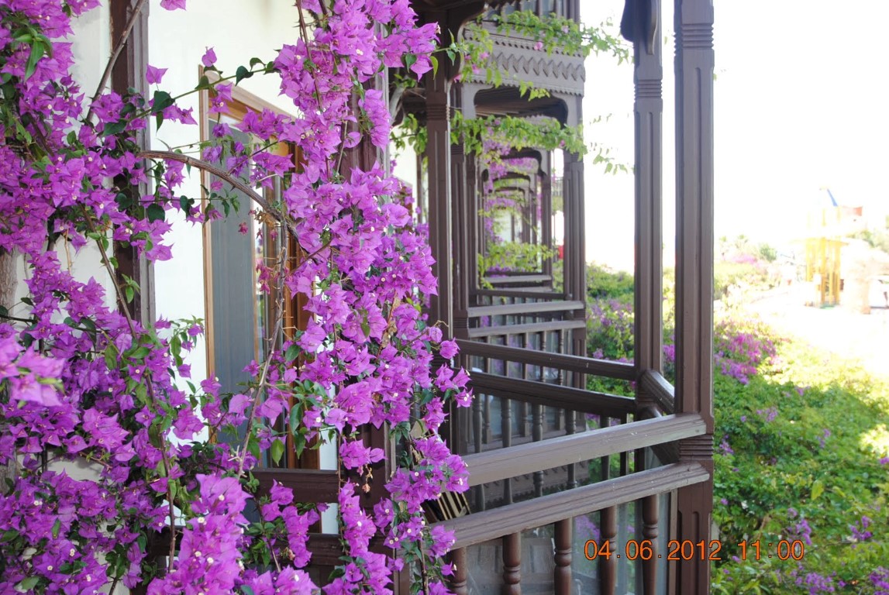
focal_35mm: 36
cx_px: 444
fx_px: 890
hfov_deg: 53.1
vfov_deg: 37.0
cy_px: 298
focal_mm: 24
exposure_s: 1/125
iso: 200
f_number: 4.5
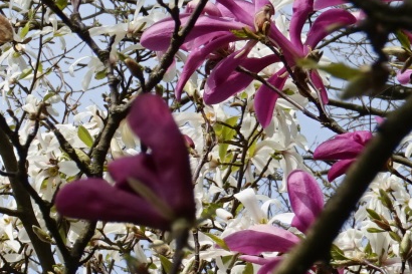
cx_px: -614
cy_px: 166
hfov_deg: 5.9
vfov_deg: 4.1
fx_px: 3809
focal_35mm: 333
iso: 100
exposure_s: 1/100
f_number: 14
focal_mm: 44
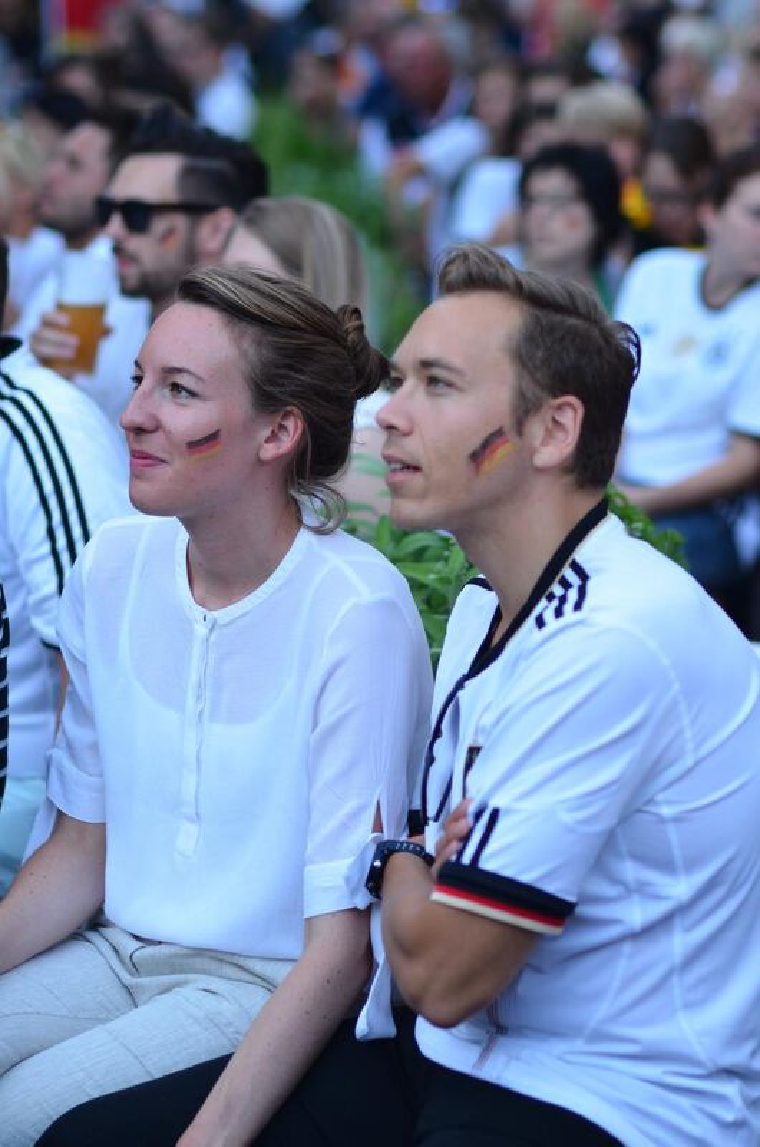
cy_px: 574
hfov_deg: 10.7
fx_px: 4055
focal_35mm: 128
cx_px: 380
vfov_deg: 16.1
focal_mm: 85
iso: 400
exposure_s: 1/250
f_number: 2.5
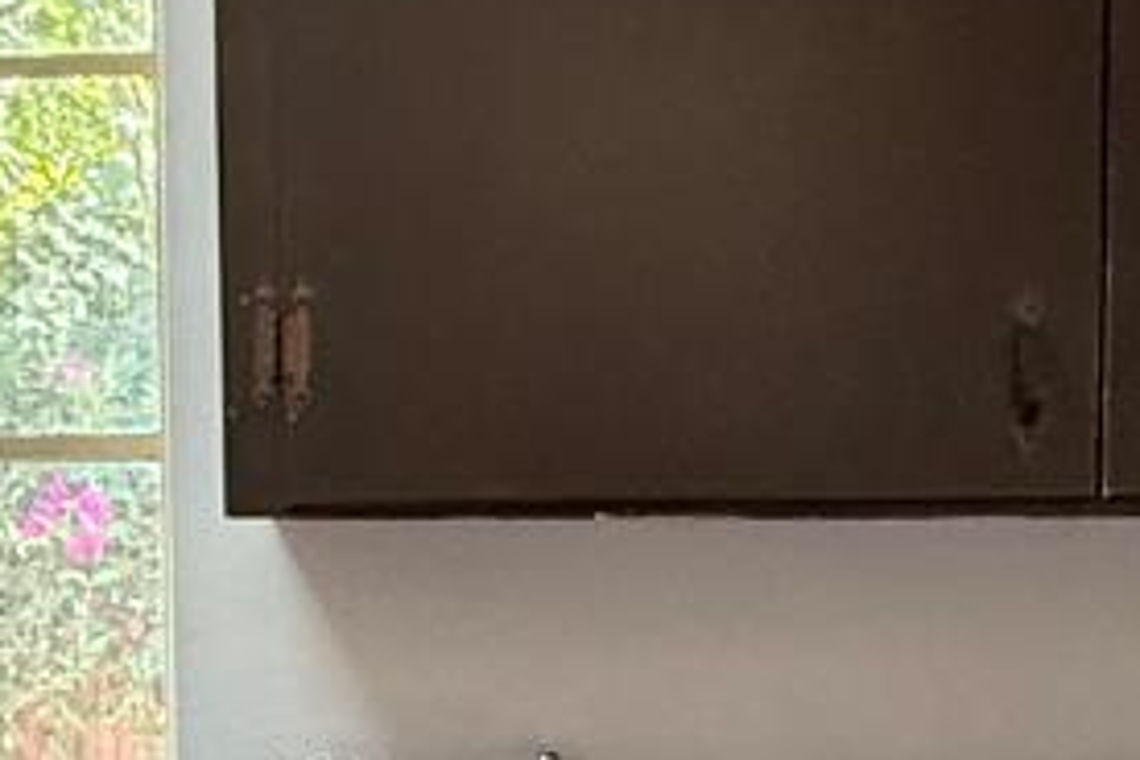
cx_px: 388
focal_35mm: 79
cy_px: 679
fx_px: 2501
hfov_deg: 25.5
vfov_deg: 17.0
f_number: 2.2
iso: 320
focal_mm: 2.22
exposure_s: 1/120
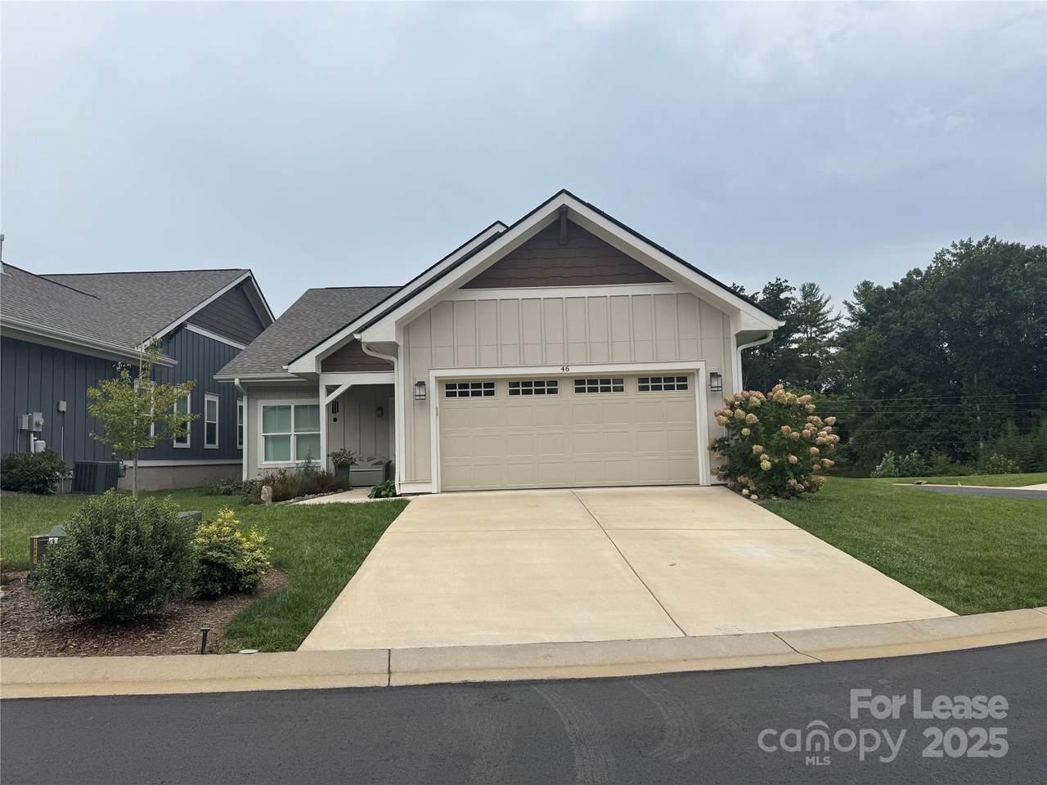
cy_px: 392
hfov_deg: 71.6
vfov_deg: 56.8
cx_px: 524
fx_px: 726
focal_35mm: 24
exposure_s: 1/2959
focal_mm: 6.76
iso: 80
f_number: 1.78
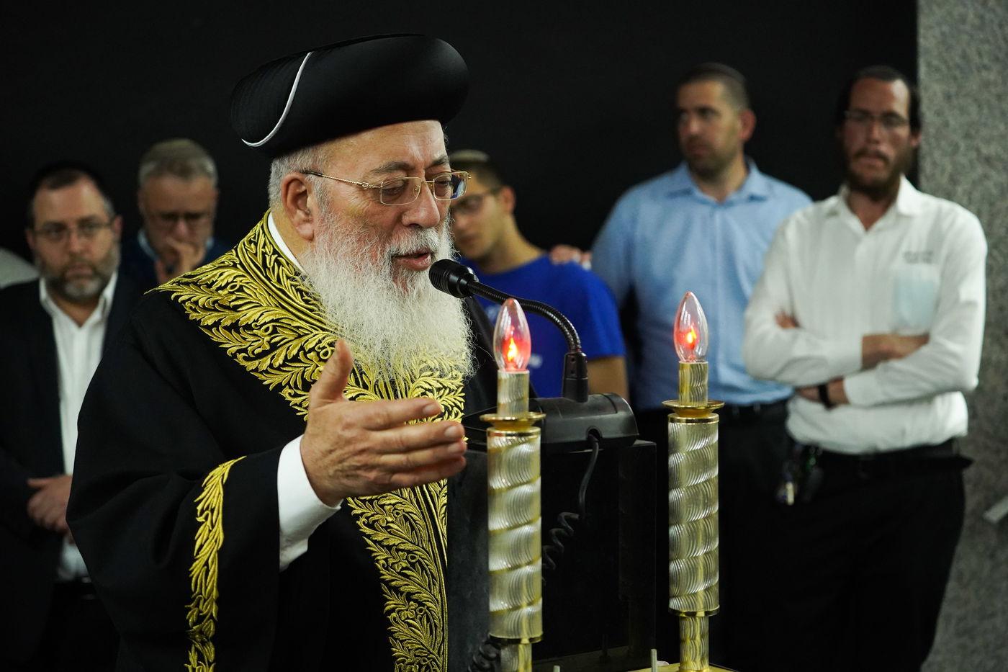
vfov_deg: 19.5
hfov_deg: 28.8
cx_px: 504
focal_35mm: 70
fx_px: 1960
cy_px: 336
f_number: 4
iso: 6400
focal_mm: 70
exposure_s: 1/125
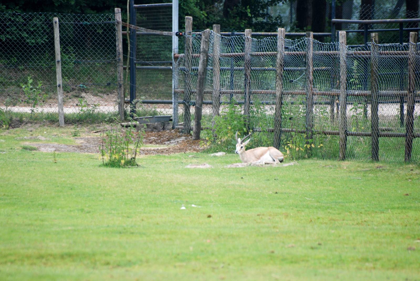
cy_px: 140
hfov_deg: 4.6
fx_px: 5256
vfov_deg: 3.1
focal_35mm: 450
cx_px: 210
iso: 320
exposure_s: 1/500
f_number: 5.6
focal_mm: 300
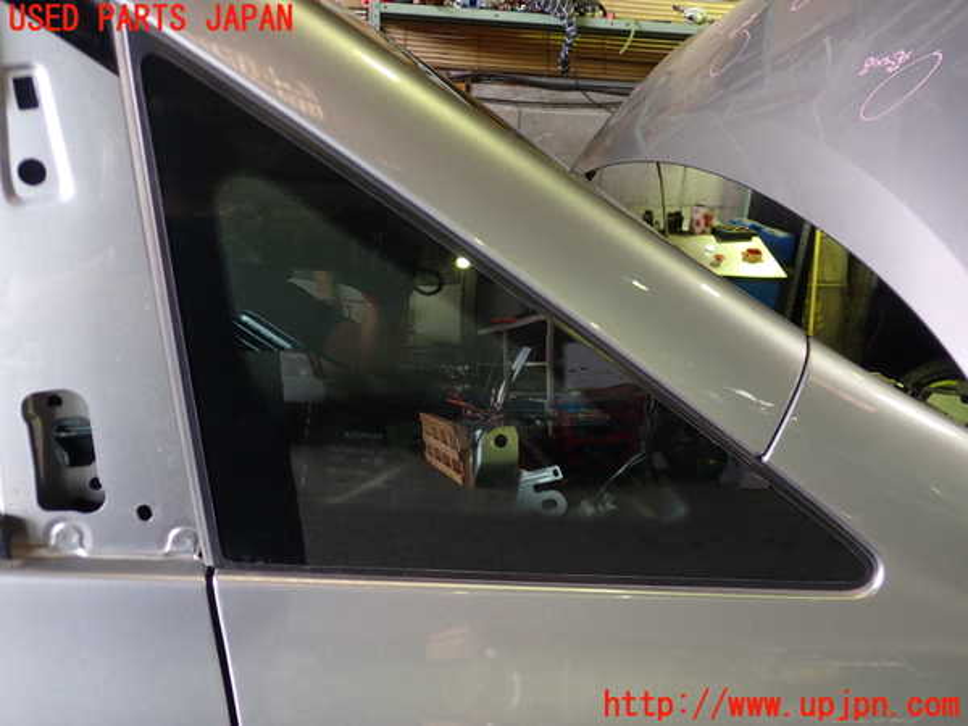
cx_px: 484
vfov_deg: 46.8
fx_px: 839
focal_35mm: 30
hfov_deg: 60.0
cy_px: 363
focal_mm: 5.4
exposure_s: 1/30
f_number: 2.3
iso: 200
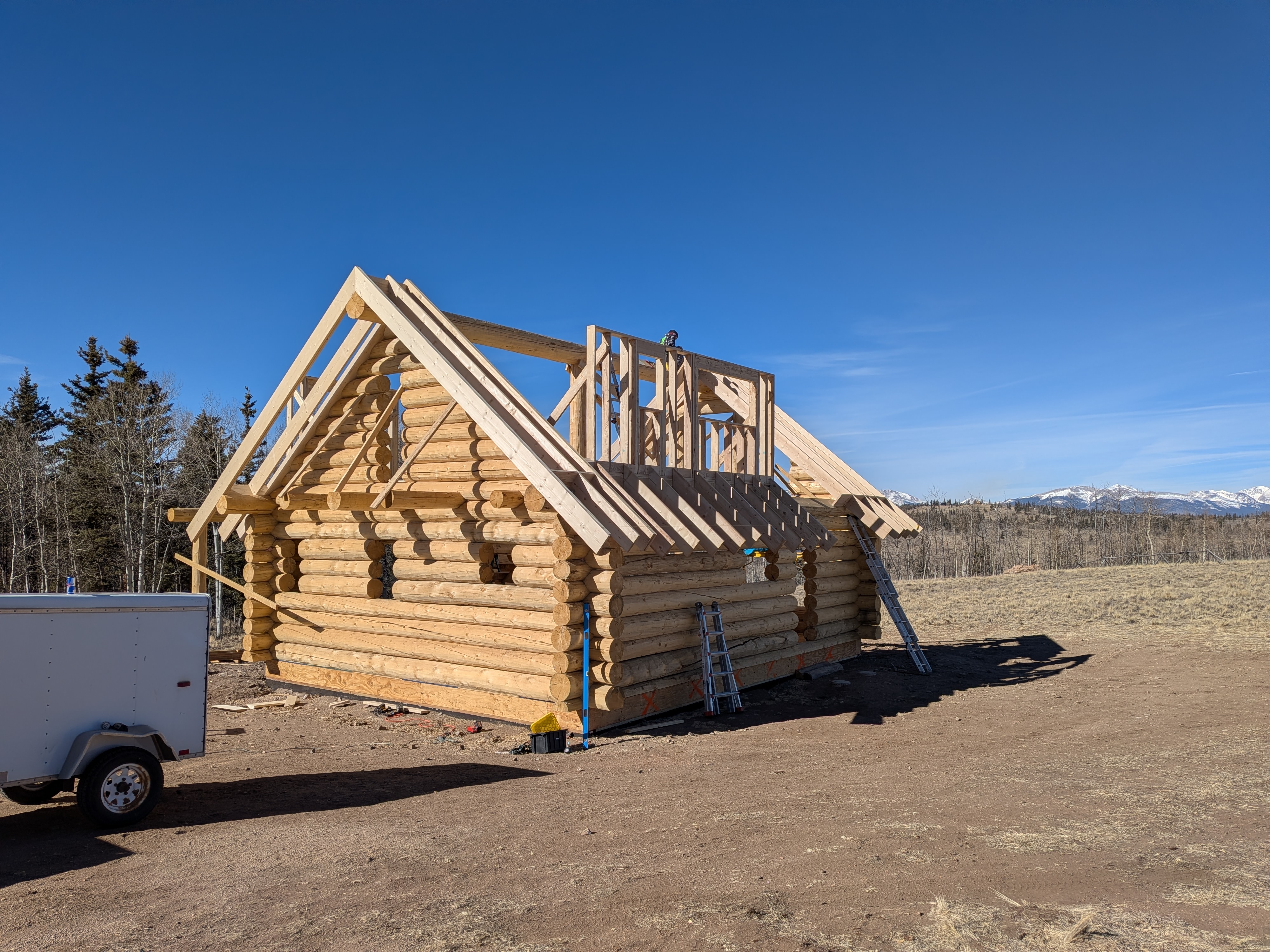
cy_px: 476
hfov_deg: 71.6
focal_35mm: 24
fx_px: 881
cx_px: 635
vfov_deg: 56.8
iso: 25
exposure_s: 1/3597
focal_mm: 4.53
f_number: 1.7
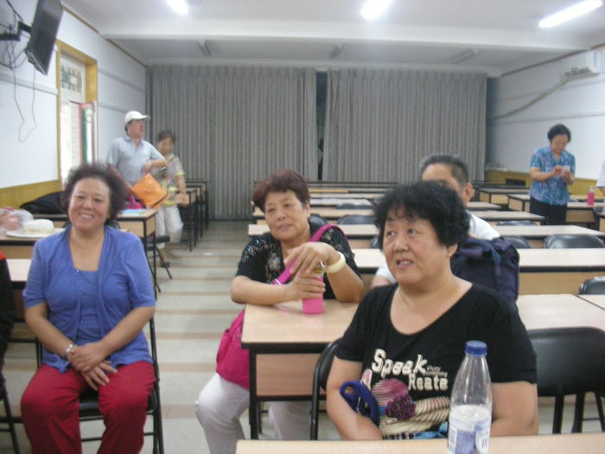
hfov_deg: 52.6
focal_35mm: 35
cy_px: 227
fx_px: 612
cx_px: 302
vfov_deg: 40.7
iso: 381
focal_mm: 5.8
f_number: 2.8
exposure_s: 1/8.1
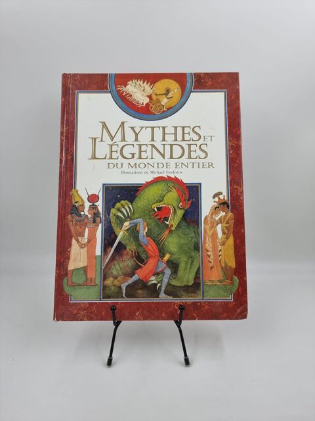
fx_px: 291
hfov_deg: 56.8
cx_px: 158
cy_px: 210
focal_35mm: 24
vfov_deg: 71.6
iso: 50
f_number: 1.8
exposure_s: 1/120
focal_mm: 6.7
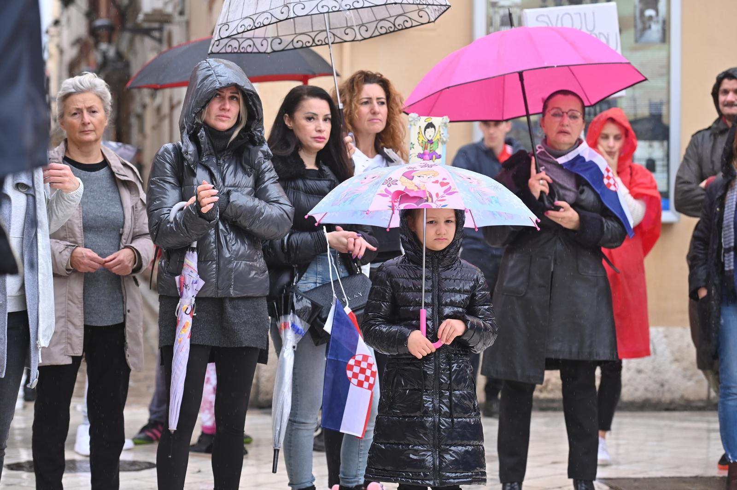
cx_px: 368
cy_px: 245
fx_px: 2250
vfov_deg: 12.4
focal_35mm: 110
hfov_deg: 18.6
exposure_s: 1/500
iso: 900
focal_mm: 110
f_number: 5.6
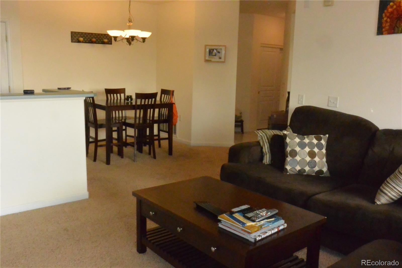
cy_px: 134
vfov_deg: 40.0
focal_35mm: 33
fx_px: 368
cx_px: 201
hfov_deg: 57.2
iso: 3200
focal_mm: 12.5
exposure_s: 1/25
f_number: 3.8
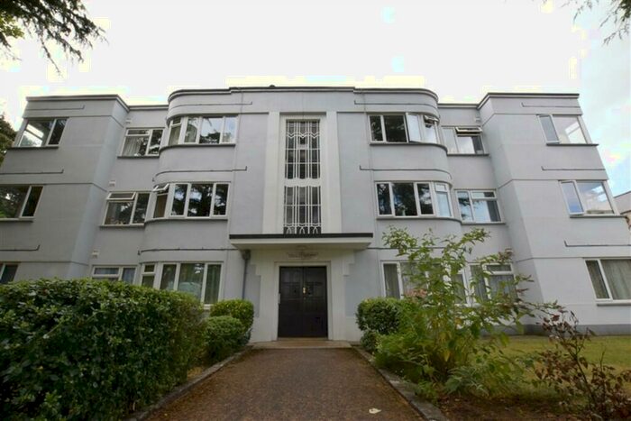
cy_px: 210
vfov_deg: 77.4
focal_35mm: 15
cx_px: 316
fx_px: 263
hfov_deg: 100.4
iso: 800
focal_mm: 10
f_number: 22
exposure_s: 1/50
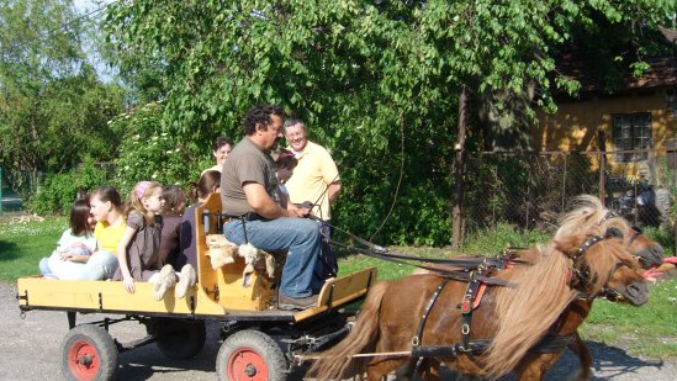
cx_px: 332
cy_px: 176
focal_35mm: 40
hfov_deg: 50.5
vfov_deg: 29.7
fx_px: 718
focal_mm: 5.8
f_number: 5.6
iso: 64
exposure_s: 1/160
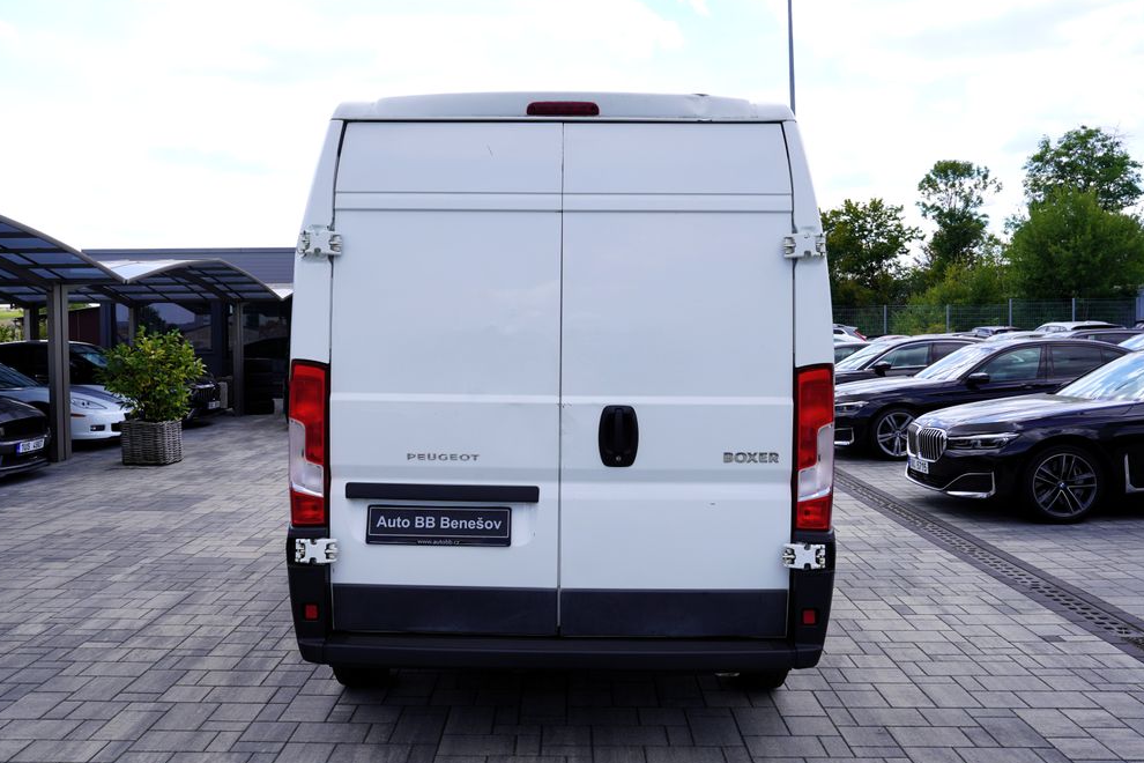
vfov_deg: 43.6
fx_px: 953
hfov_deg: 61.9
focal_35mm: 30
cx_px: 555
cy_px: 379
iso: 100
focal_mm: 29
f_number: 9
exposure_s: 1/125
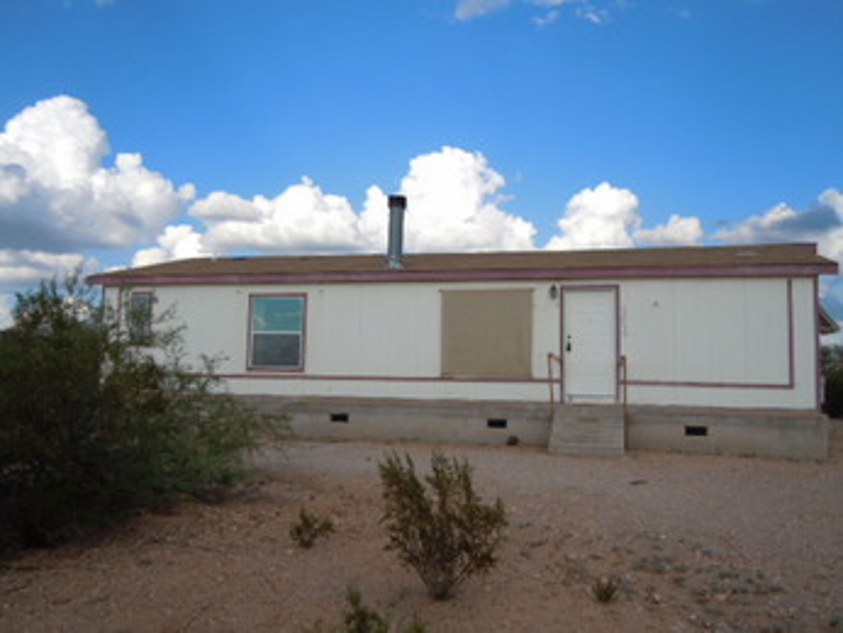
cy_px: 316
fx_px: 731
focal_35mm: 30
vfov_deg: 46.8
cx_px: 422
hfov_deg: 59.9
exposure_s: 1/250
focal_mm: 5.4
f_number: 7
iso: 100
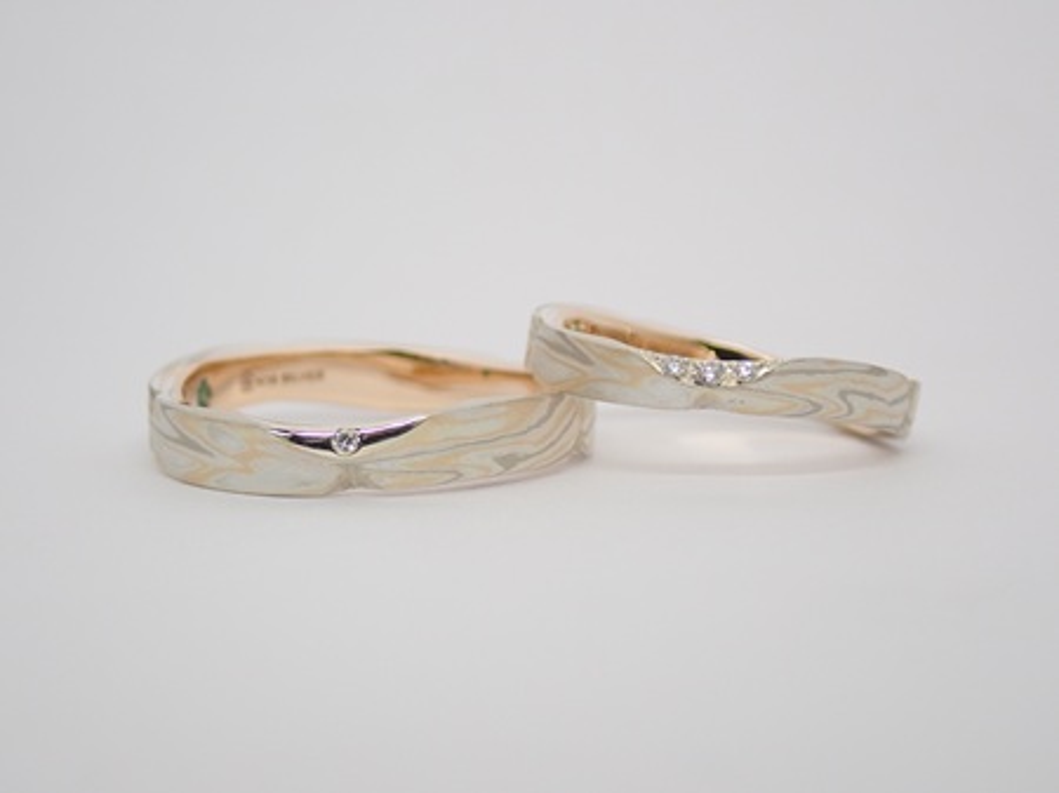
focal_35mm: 77
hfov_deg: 25.3
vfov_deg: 19.1
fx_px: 2354
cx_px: 530
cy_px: 396
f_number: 4.1
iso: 200
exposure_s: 1/125
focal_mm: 13.65
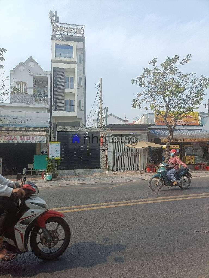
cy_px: 139
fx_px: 201
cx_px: 104
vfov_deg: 69.4
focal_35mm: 25
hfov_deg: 54.9
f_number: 1.7
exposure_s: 1/556
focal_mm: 4.7
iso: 50
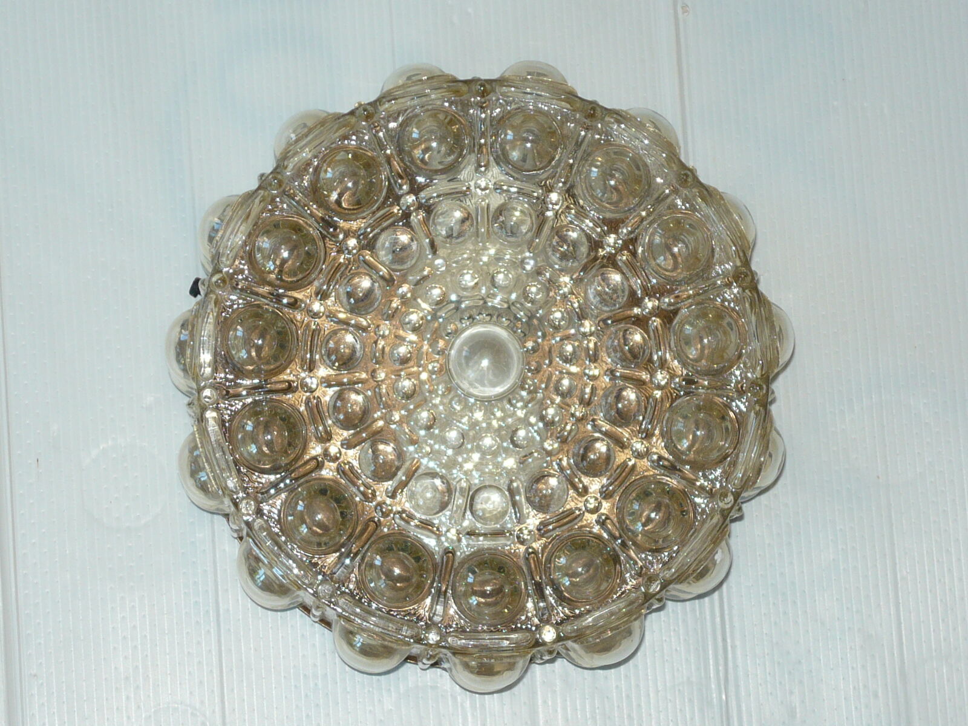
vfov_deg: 12.5
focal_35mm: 119
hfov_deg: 16.6
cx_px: 484
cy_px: 363
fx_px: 3328
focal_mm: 12.3
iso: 100
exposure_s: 1/50
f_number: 4.1
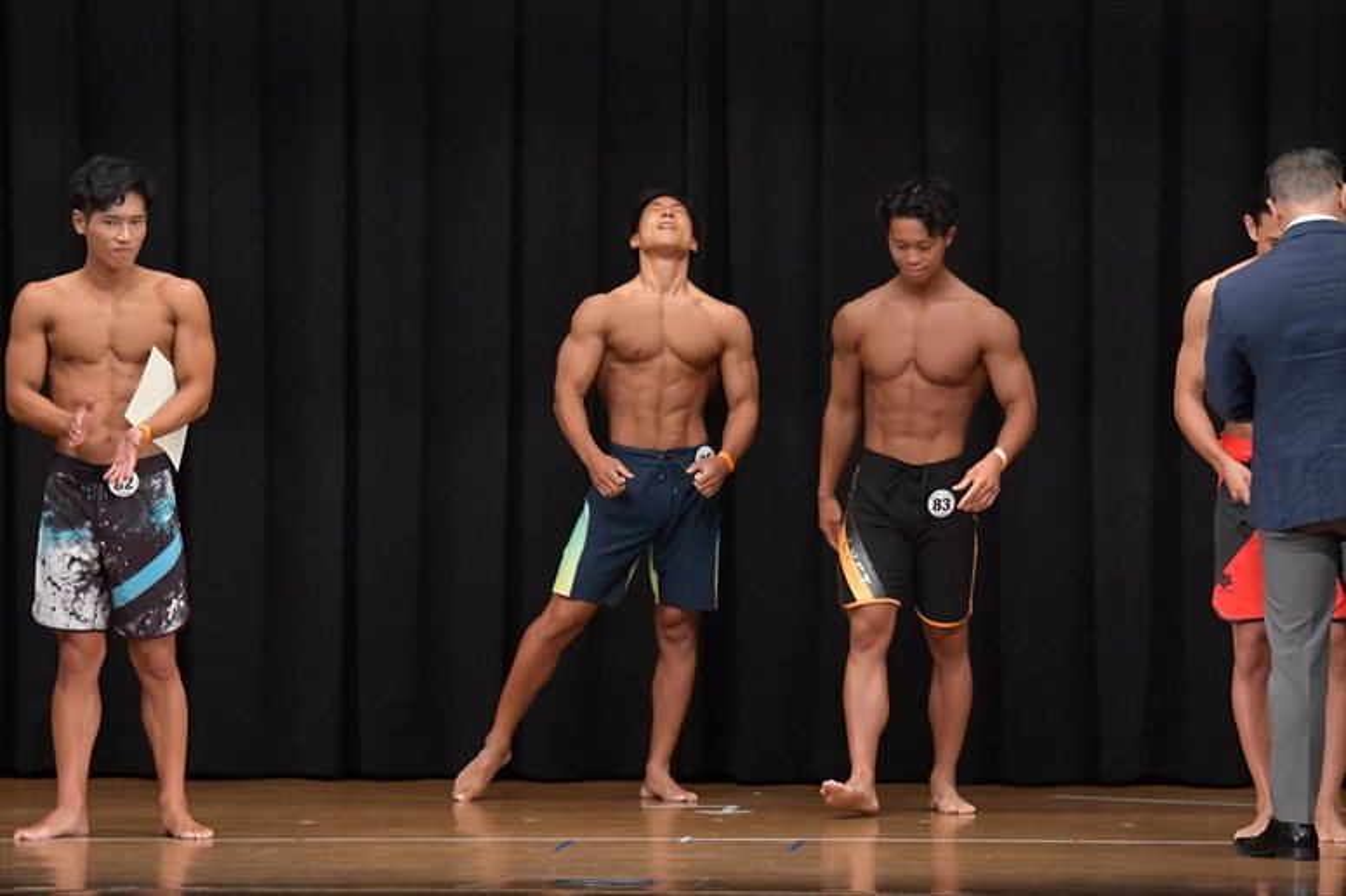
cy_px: 448
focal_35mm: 202
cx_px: 673
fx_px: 7549
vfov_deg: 6.8
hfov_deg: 10.2
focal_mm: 135
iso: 6400
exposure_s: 1/400
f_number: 5.6
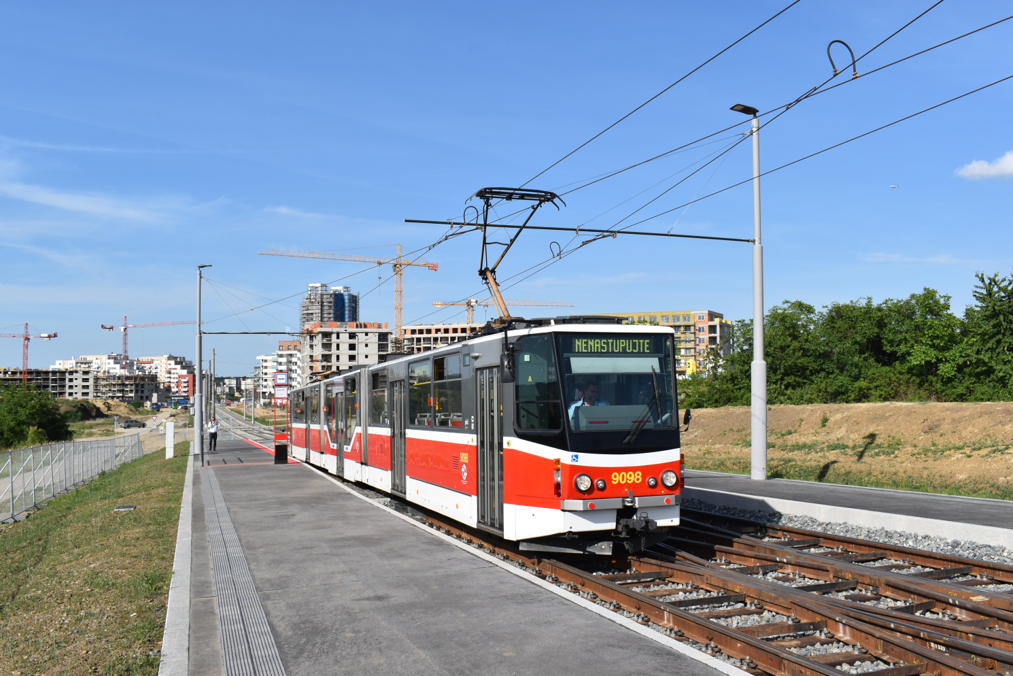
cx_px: 506
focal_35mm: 32
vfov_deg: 41.7
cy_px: 338
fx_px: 886
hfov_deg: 59.5
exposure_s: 1/400
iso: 200
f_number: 10
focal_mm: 21
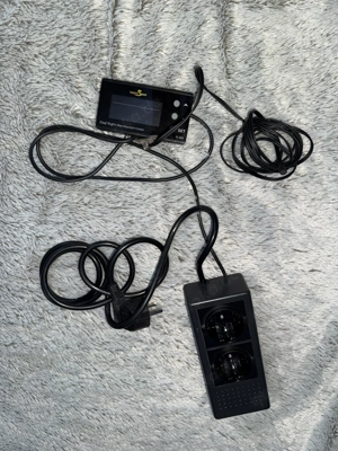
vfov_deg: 71.6
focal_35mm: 24
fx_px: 312
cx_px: 169
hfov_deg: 56.8
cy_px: 226
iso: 80
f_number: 1.78
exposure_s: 1/11
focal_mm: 6.76
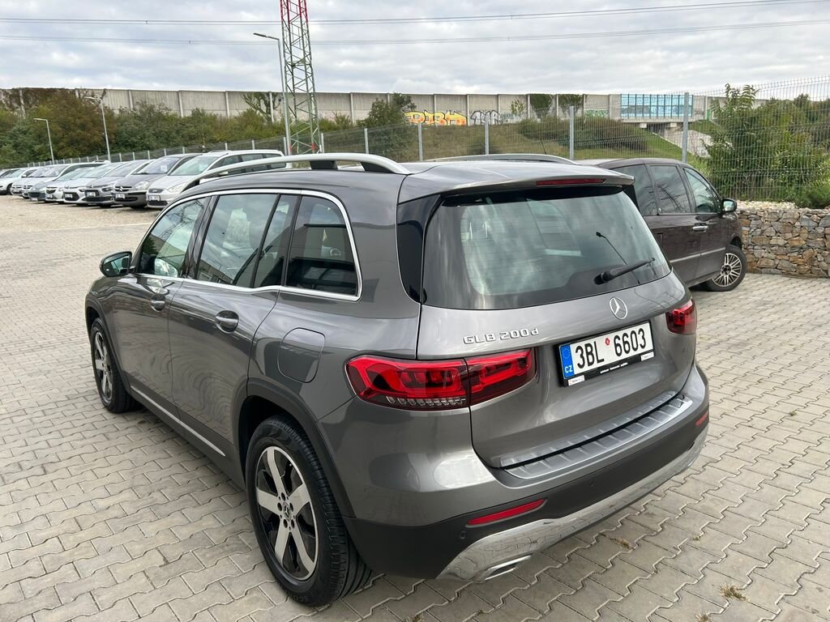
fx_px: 623
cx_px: 415
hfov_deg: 67.3
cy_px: 311
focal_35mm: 26
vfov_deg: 53.1
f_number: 1.5
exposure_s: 1/786
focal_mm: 5.7
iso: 50
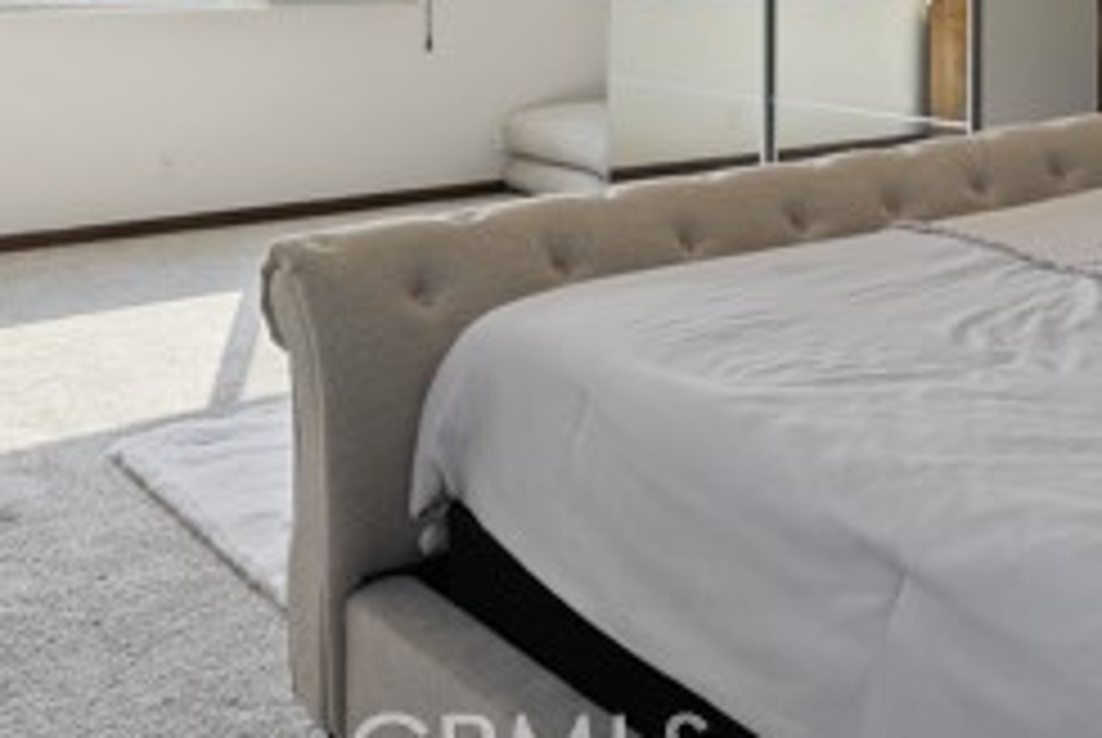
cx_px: 760
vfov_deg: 25.5
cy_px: -83
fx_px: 1502
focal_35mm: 49
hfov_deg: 39.7
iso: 250
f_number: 8
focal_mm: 20
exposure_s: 1/4
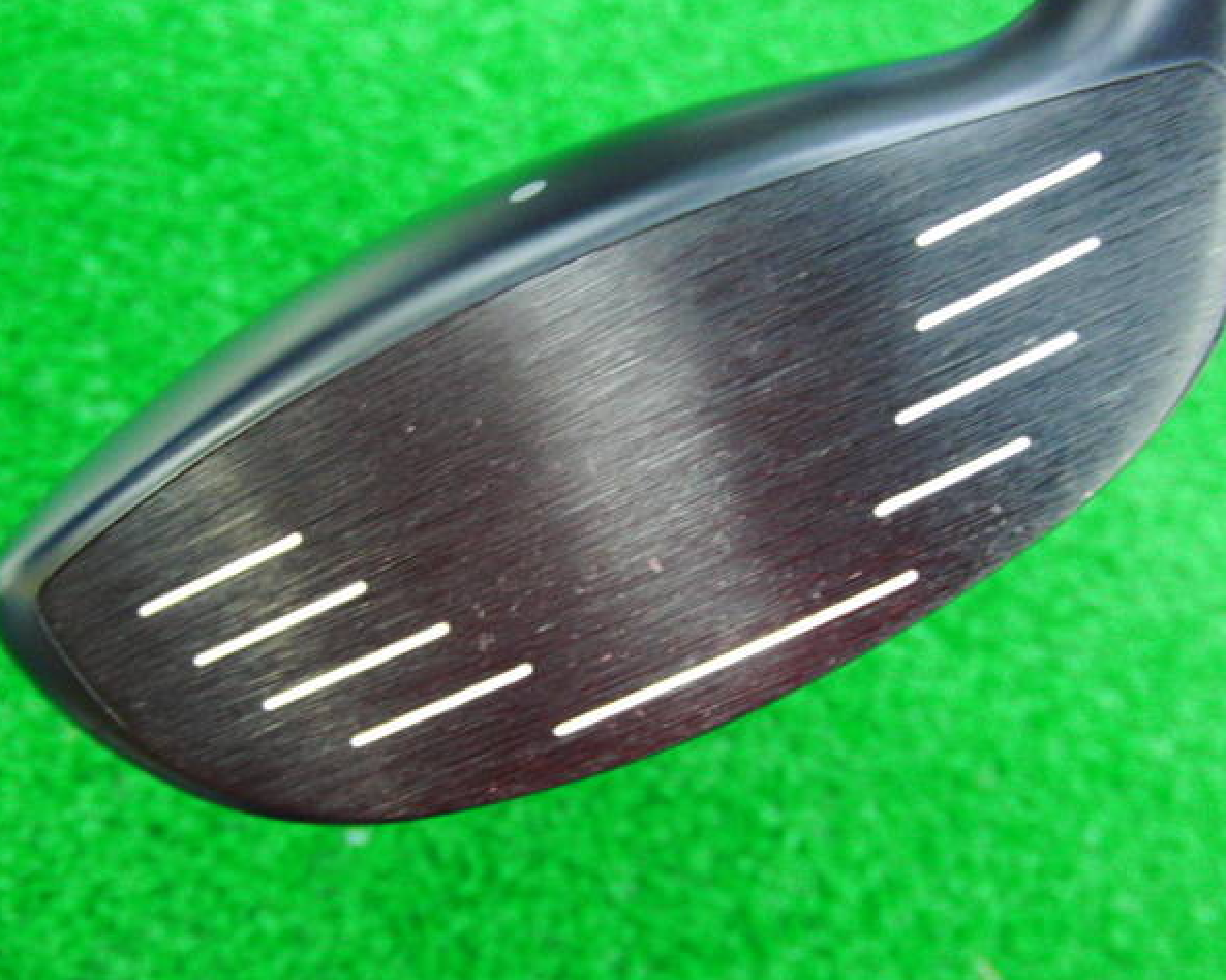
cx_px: 647
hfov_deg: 46.8
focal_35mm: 39
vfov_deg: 38.2
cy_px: 490
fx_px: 1415
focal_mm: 6.42
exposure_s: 1/13
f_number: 3.6
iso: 400
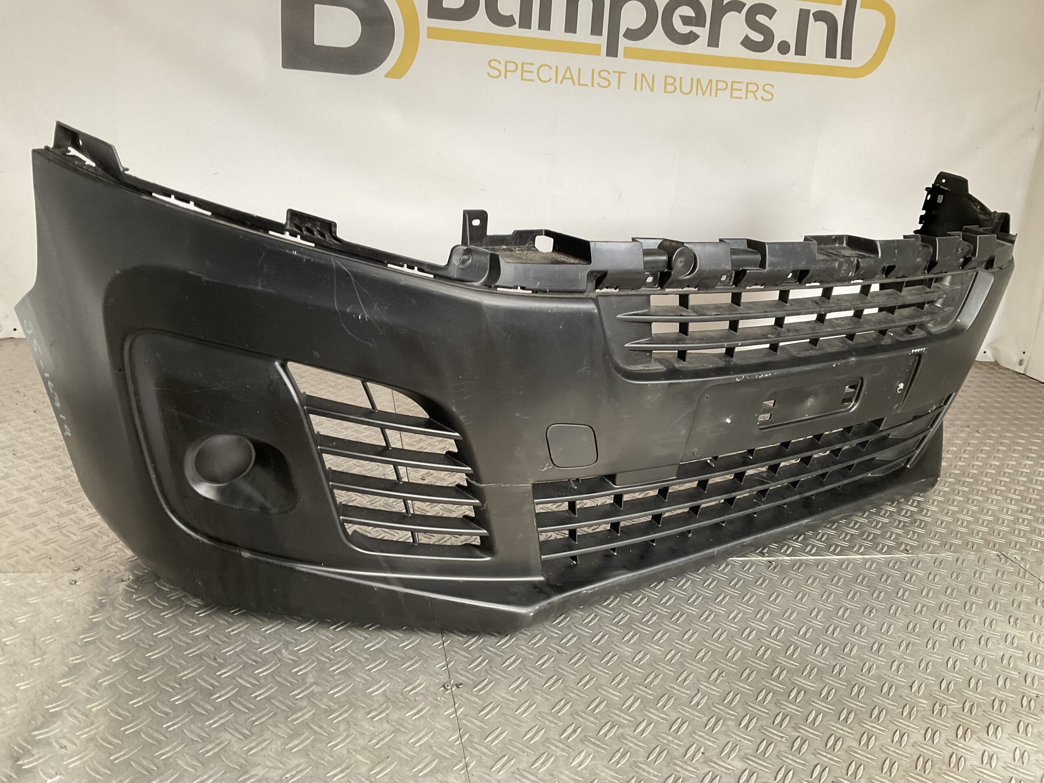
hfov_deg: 61.7
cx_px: 522
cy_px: 392
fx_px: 875
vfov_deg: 48.2
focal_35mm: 29
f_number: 1.8
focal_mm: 3
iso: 50
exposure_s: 1/50
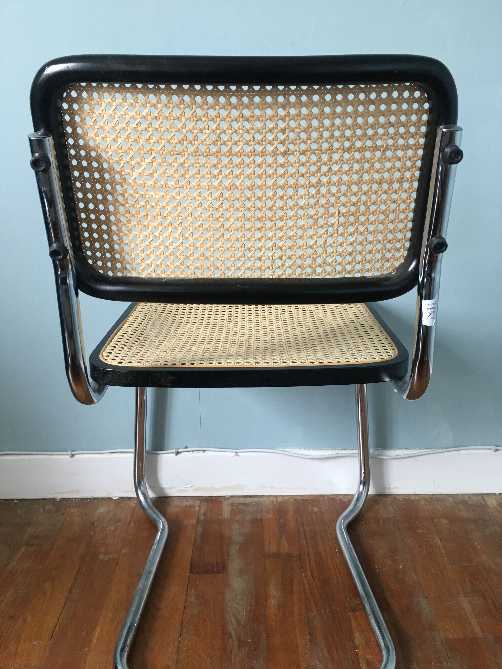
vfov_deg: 61.7
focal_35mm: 29
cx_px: 251
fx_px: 561
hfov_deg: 48.2
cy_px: 334
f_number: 2.2
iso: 64
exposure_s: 1/17
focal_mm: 4.15
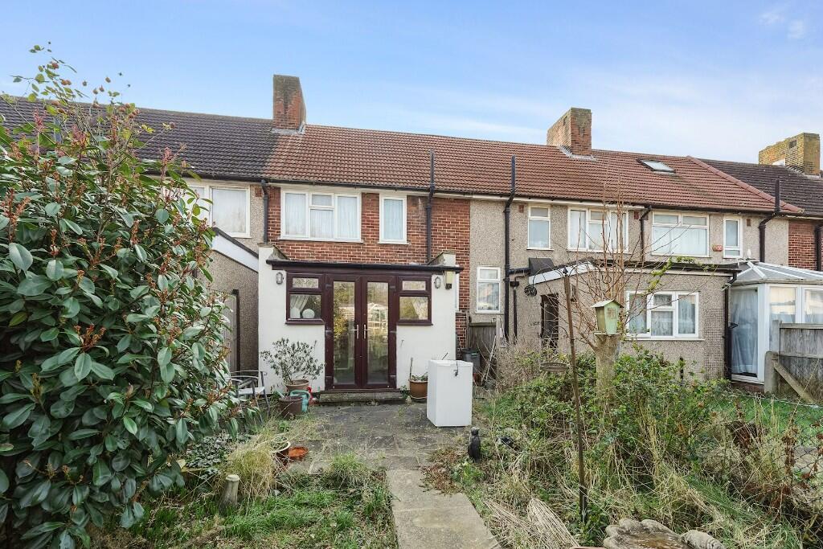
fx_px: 320
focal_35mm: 14
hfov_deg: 104.2
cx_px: 412
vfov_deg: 81.2
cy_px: 274
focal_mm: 14
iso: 400
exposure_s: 1/160
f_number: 9
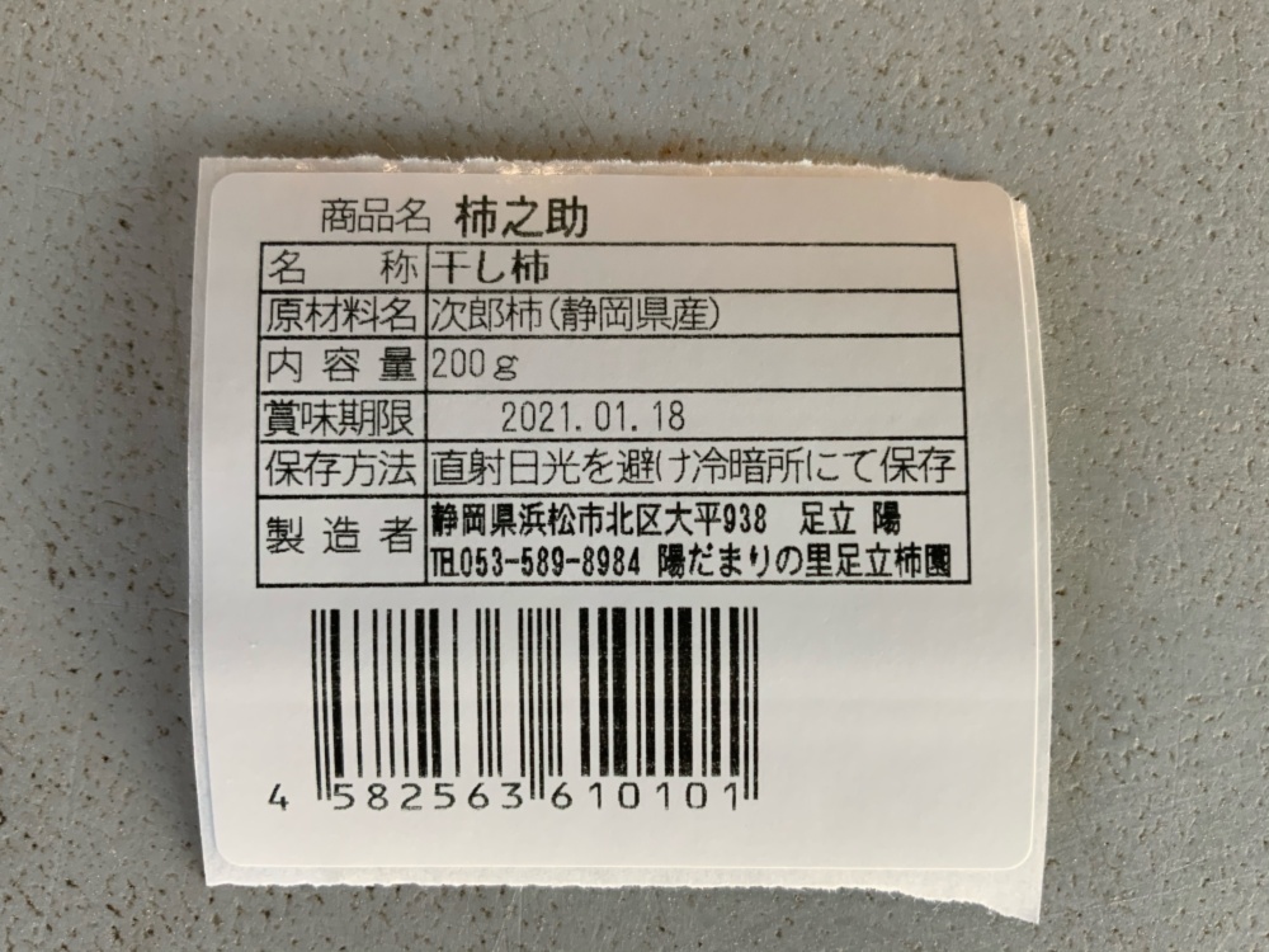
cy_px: 476
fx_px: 1063
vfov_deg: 48.2
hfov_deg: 61.7
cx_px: 634
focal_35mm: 29
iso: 50
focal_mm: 3
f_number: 1.8
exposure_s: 1/120
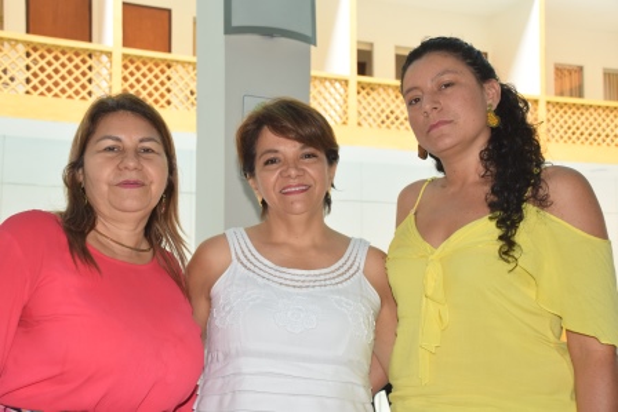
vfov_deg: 28.1
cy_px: 206
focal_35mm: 48
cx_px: 309
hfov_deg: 41.1
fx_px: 824
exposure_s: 1/200
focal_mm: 32
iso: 800
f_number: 7.1
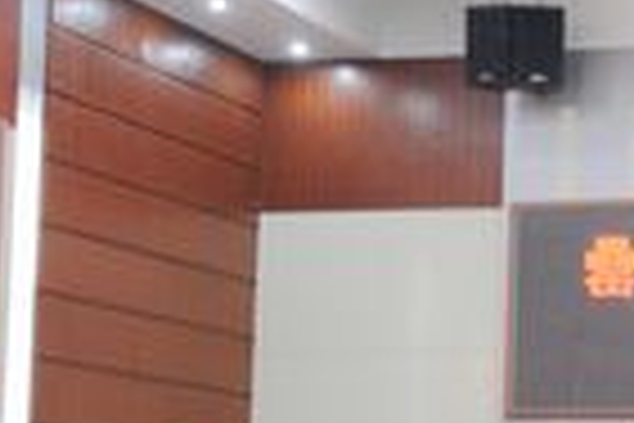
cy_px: 374
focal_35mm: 125
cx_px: 989
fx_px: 2201
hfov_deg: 15.0
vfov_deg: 10.9
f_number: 3.8
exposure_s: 1/13
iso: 200
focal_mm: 26
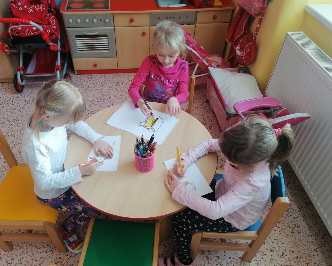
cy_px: 129
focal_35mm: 29
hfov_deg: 60.4
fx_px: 285
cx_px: 152
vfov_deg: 50.0
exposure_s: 1/50
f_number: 1.8
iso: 100
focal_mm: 4.75
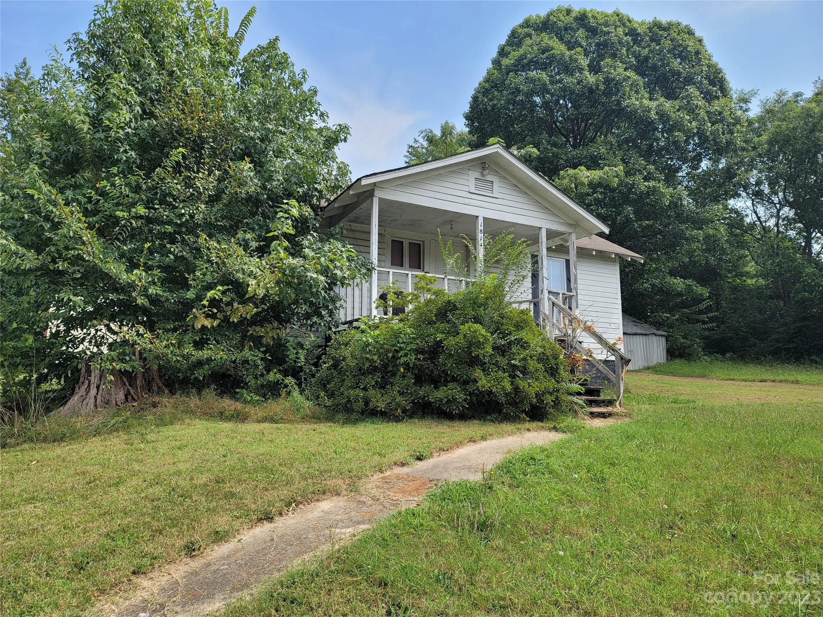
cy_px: 308
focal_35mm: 25
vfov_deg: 54.9
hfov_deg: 69.4
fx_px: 594
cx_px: 412
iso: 20
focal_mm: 7
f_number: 1.8
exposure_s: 1/532
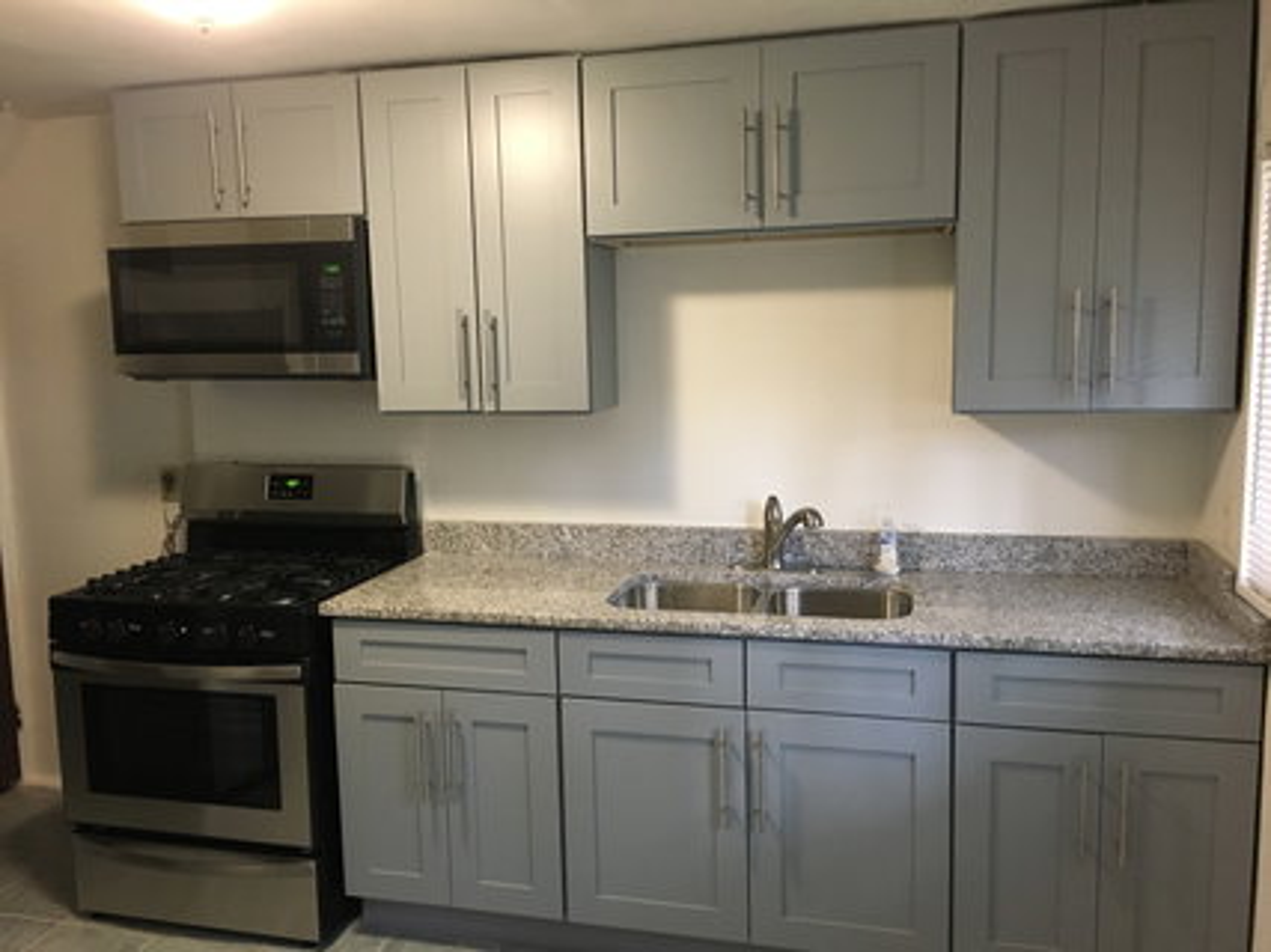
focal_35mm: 29
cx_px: 636
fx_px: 1064
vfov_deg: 48.2
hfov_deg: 61.7
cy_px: 476
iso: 200
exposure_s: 1/24
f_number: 2.2
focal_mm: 4.15
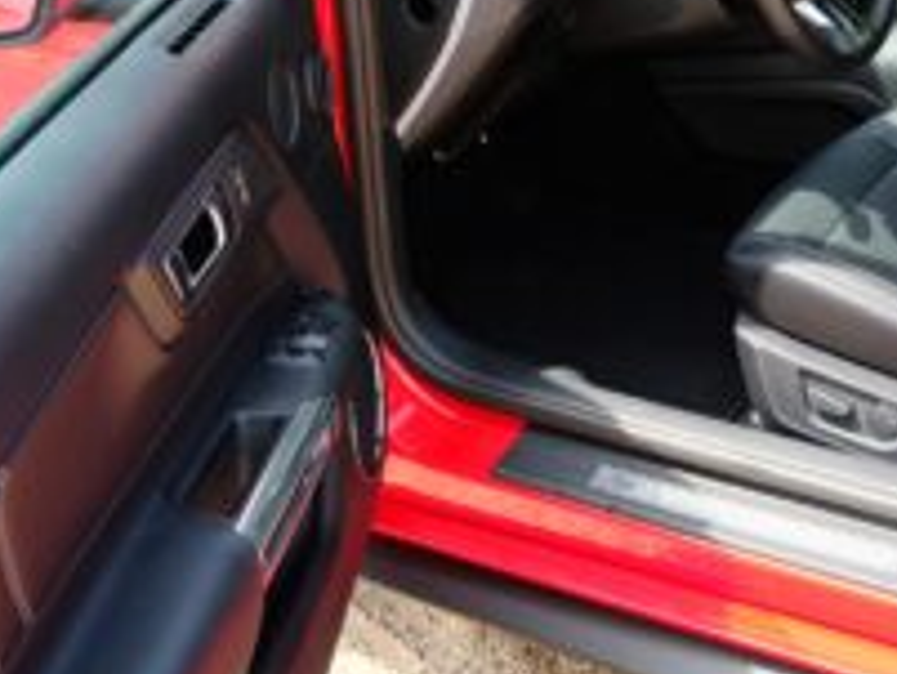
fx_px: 1504
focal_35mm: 58
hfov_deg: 31.4
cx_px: 830
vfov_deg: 24.7
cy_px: 98
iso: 400
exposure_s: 1/150
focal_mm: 18.2
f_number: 4.5
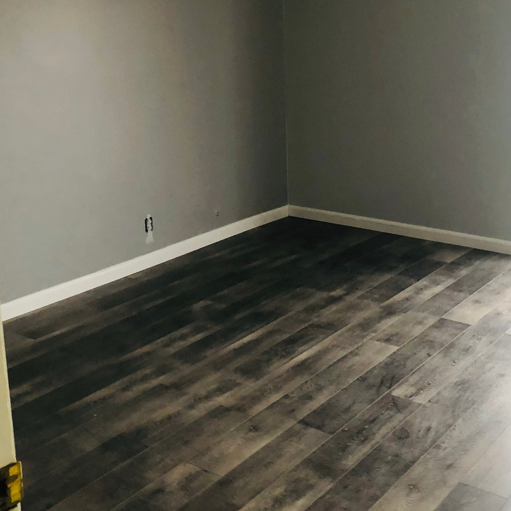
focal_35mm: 47
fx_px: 785
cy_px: 167
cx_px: 315
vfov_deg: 35.7
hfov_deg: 35.9
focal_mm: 3.99
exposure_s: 1/7
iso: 100
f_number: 1.8
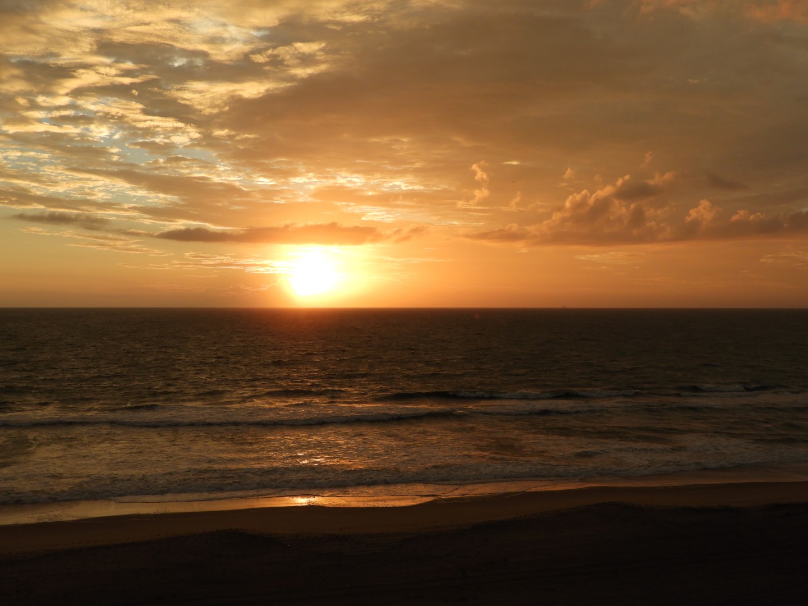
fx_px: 934
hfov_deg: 46.8
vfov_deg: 36.0
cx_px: 404
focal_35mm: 40
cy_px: 303
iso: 100
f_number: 3.8
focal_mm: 7.2
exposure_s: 1/500
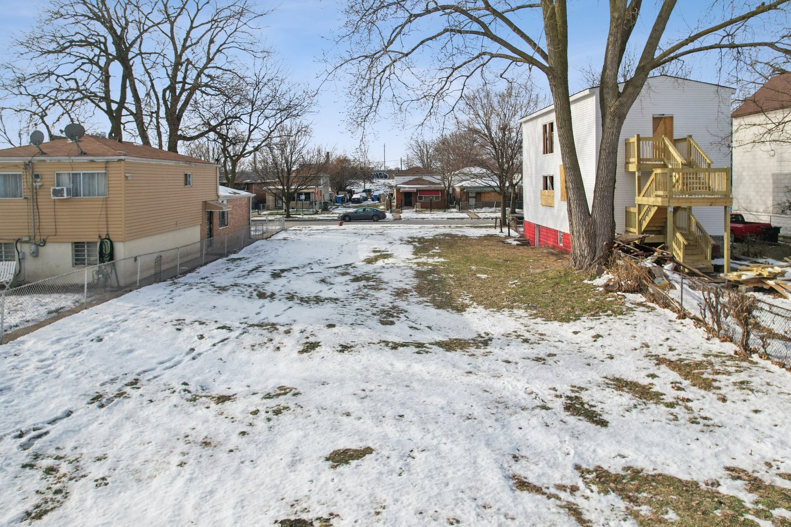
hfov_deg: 78.6
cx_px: 396
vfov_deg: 57.2
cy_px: 264
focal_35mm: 22
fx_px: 483
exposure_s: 1/320
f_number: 2.8
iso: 100
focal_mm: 8.4
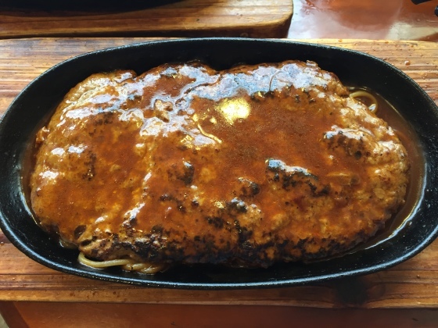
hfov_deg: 61.7
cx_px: 219
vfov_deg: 48.2
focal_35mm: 29
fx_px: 367
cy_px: 164
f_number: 2.2
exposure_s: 1/30
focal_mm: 4.15
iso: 80
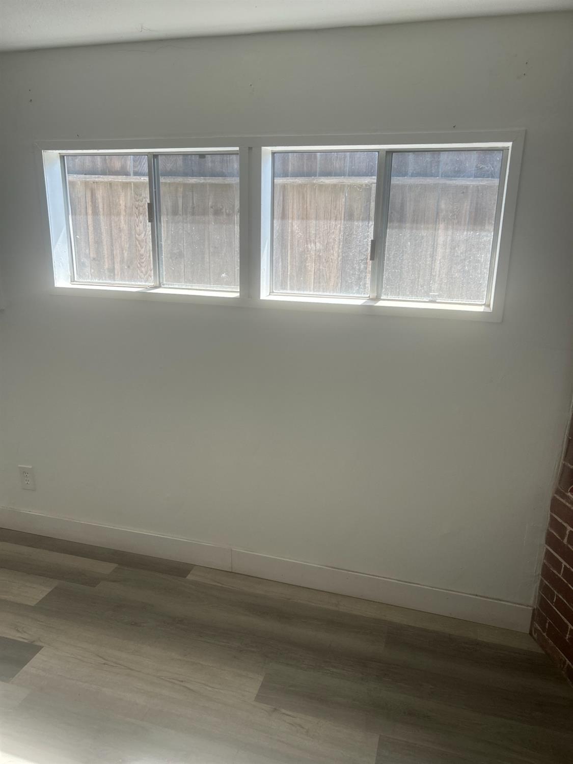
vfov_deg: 67.3
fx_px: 574
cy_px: 382
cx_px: 286
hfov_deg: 53.1
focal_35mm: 26
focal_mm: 5.7
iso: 40
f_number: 1.5
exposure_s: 1/284
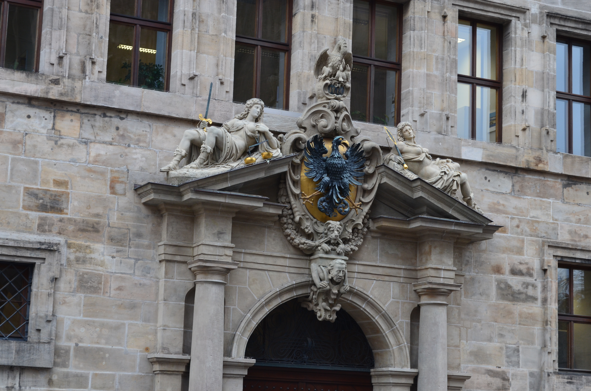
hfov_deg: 24.7
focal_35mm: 82
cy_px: 196
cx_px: 296
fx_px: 1352
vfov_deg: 16.5
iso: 400
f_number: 8
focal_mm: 55
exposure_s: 1/15
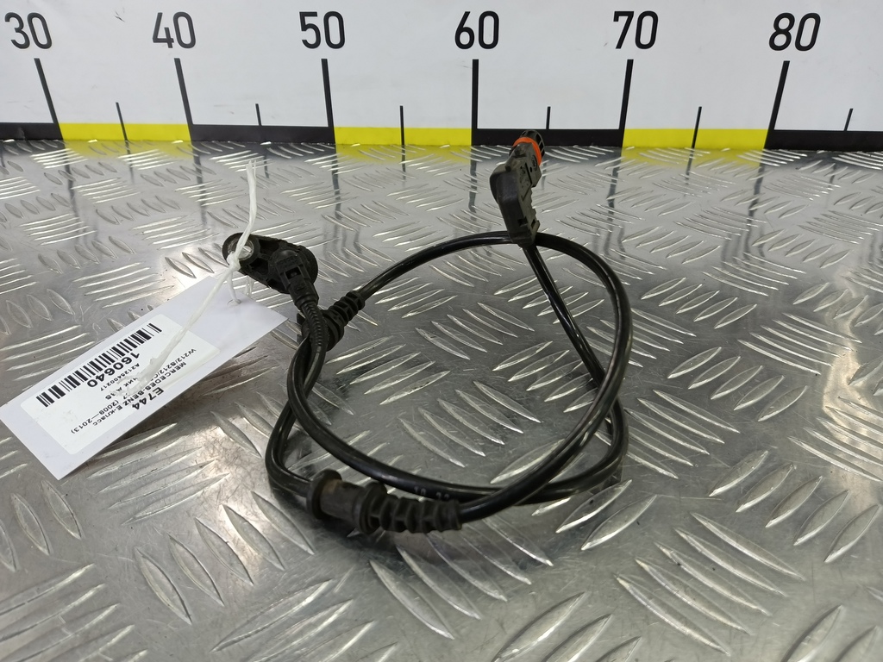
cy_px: 331
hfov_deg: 73.9
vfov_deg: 58.9
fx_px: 587
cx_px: 442
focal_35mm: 23
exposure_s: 1/50
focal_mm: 4.11
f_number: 1.6
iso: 107
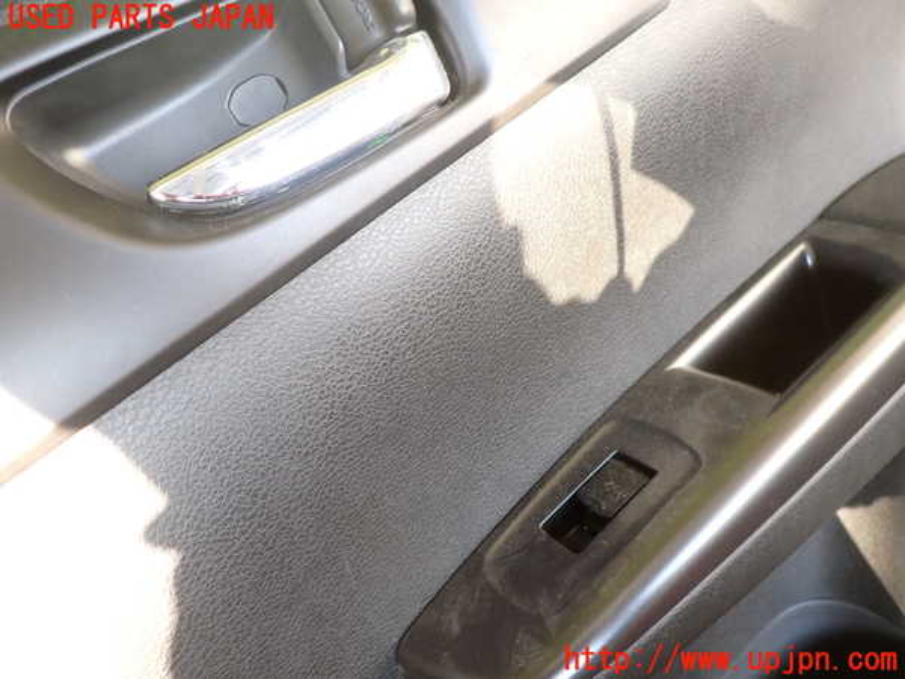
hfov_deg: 69.4
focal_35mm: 25
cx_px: 452
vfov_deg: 54.9
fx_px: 654
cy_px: 340
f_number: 2
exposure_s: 1/60
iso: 200
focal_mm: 4.5
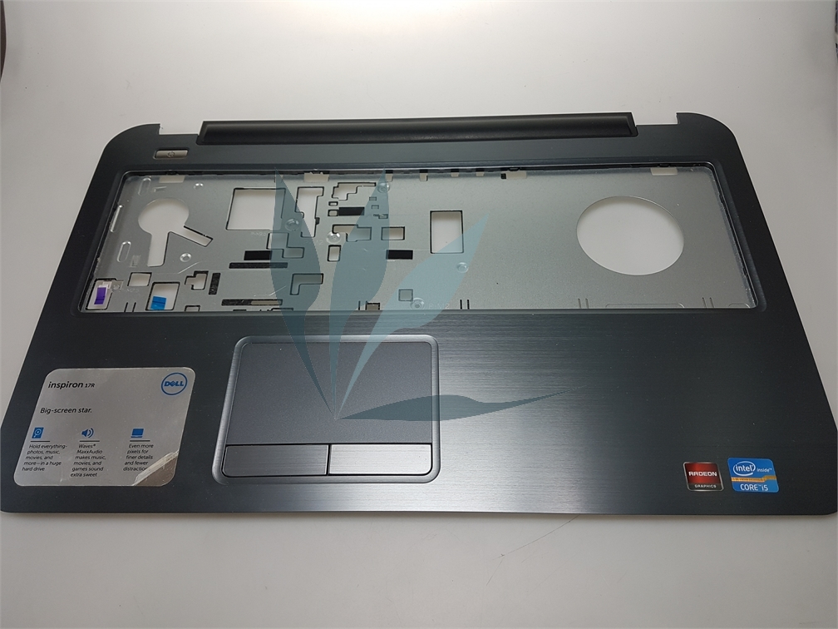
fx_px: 629
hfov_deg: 67.3
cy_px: 314
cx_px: 419
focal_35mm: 26
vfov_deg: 53.1
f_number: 1.7
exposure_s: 1/100
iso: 40
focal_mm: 4.2
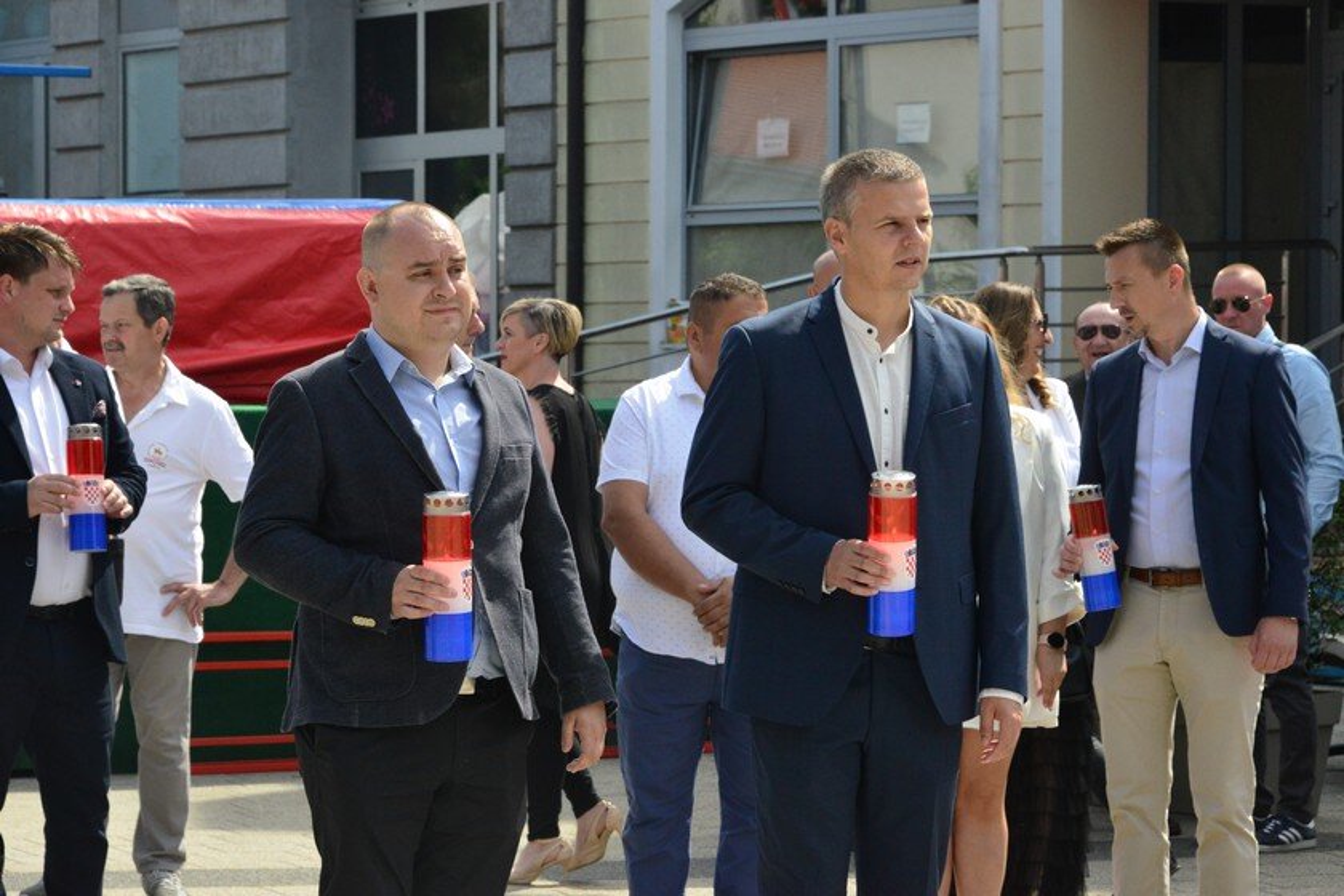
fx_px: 5973
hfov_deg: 12.8
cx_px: 672
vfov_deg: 8.6
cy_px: 448
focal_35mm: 160
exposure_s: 1/1000
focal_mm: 160
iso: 4000
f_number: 16
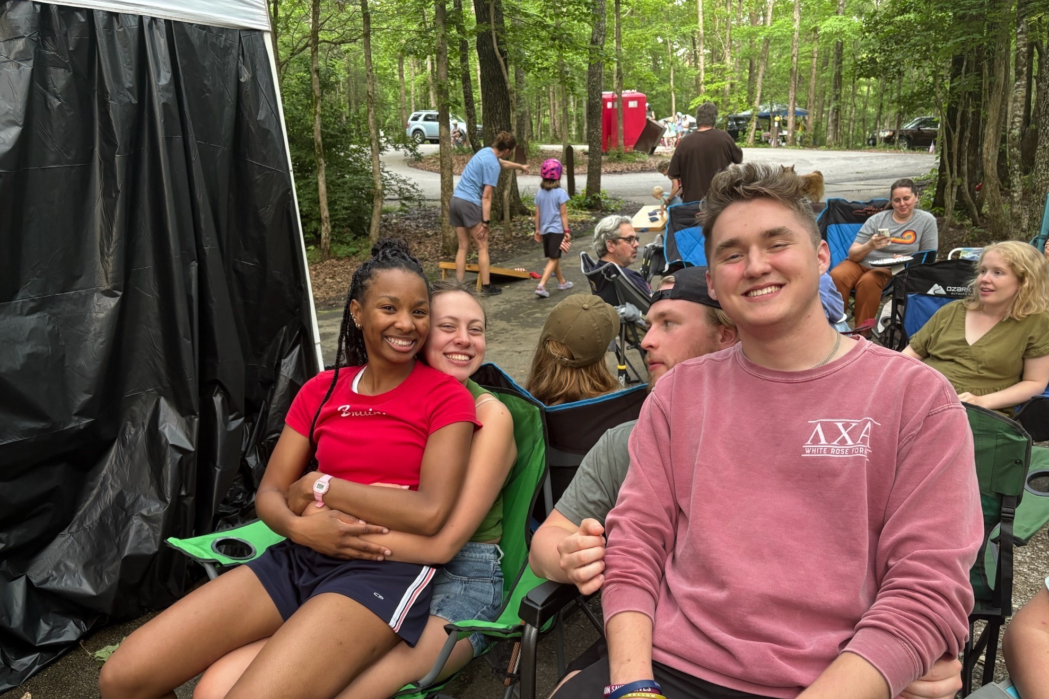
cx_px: 520
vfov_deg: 46.2
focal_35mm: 28
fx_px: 816
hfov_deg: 65.5
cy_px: 405
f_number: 1.6
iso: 160
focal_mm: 5.96
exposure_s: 1/60
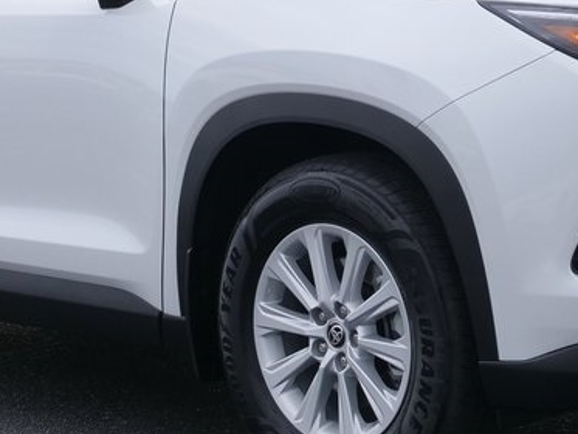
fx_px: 1720
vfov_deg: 14.4
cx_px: 358
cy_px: 157
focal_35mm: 103
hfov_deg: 19.0
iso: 200
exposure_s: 1/400
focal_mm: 12
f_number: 5
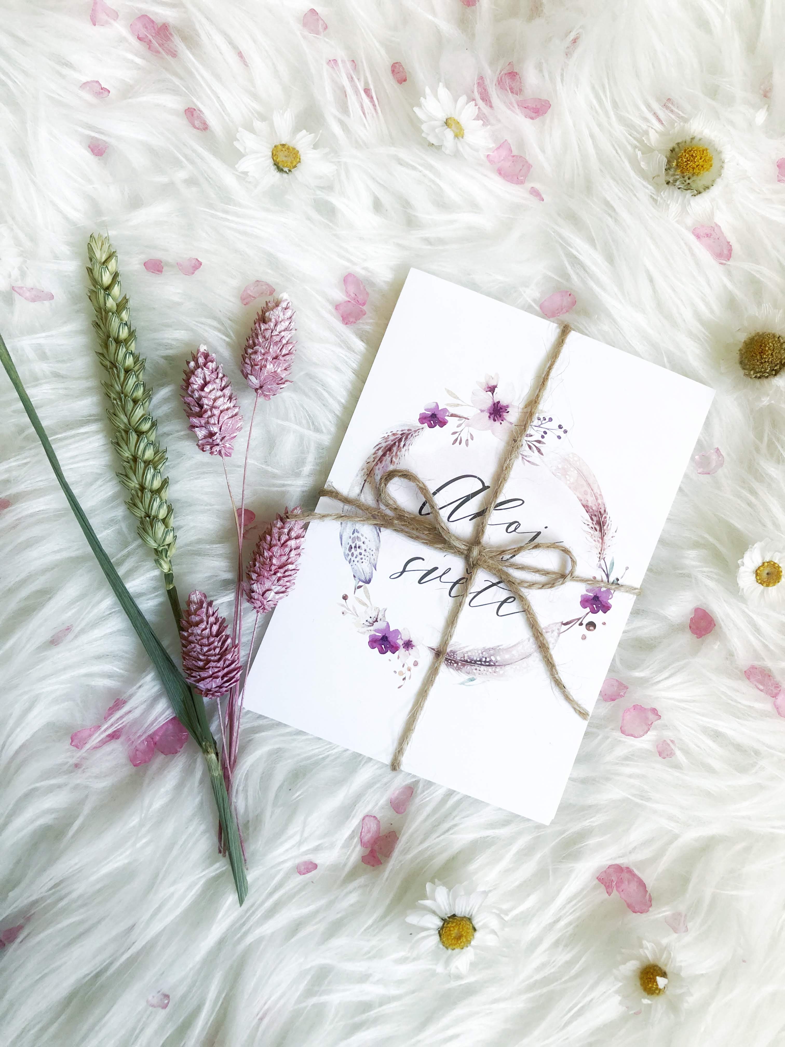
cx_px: 392
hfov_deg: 49.7
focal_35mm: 28
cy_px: 524
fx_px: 847
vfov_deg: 63.4
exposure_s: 1/30
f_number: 1.8
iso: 40
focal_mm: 3.99
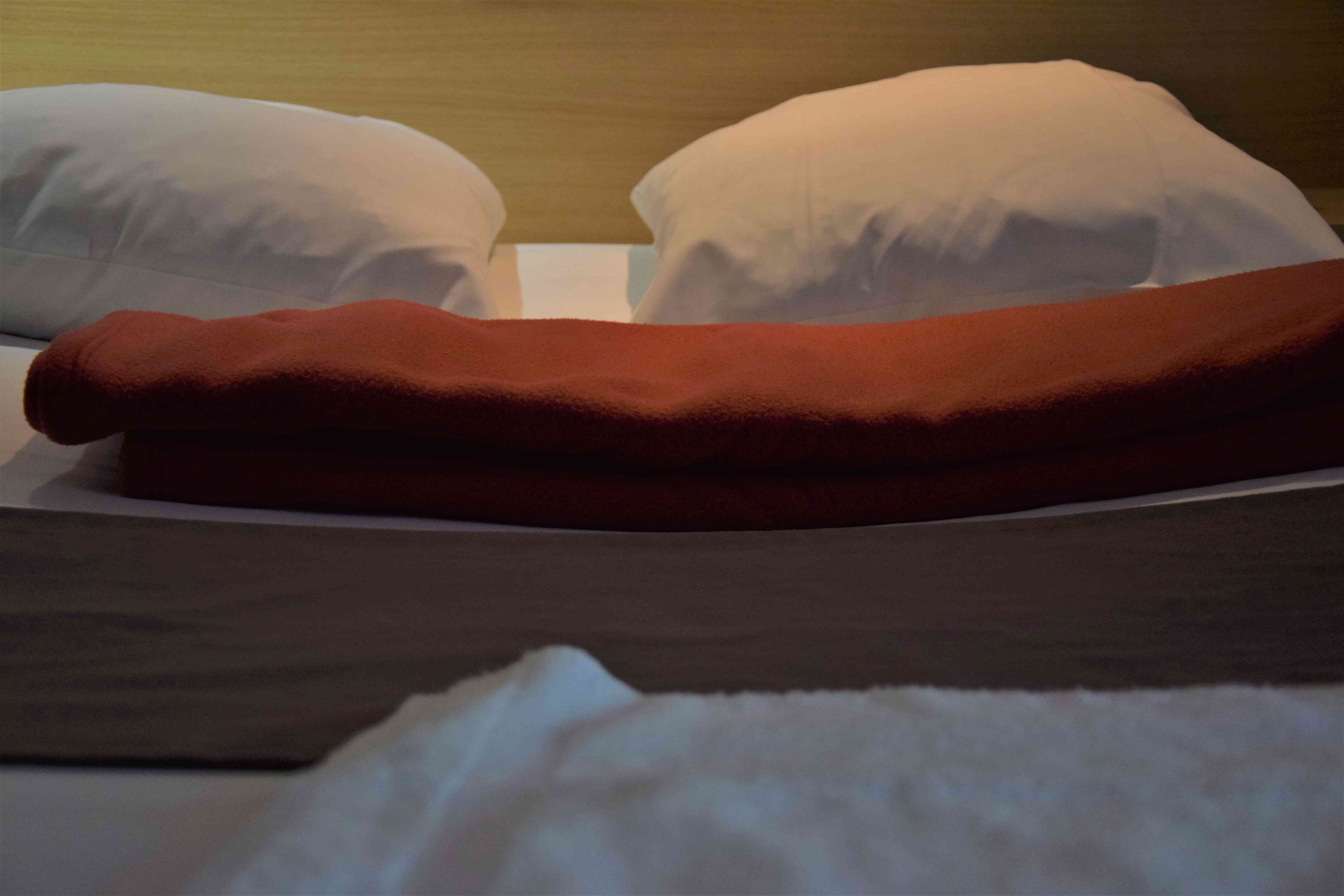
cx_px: 672
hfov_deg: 31.9
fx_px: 2352
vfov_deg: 21.6
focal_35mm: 63
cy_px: 448
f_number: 4.8
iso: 640
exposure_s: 1/125
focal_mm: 42
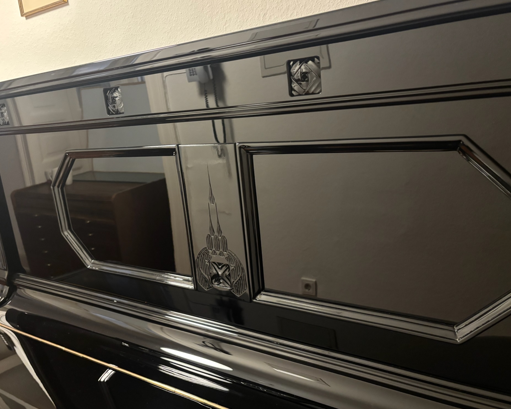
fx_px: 423
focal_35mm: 28
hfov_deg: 62.2
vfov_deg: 51.5
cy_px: 203
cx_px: 243
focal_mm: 5.96
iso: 640
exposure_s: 1/25
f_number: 1.6
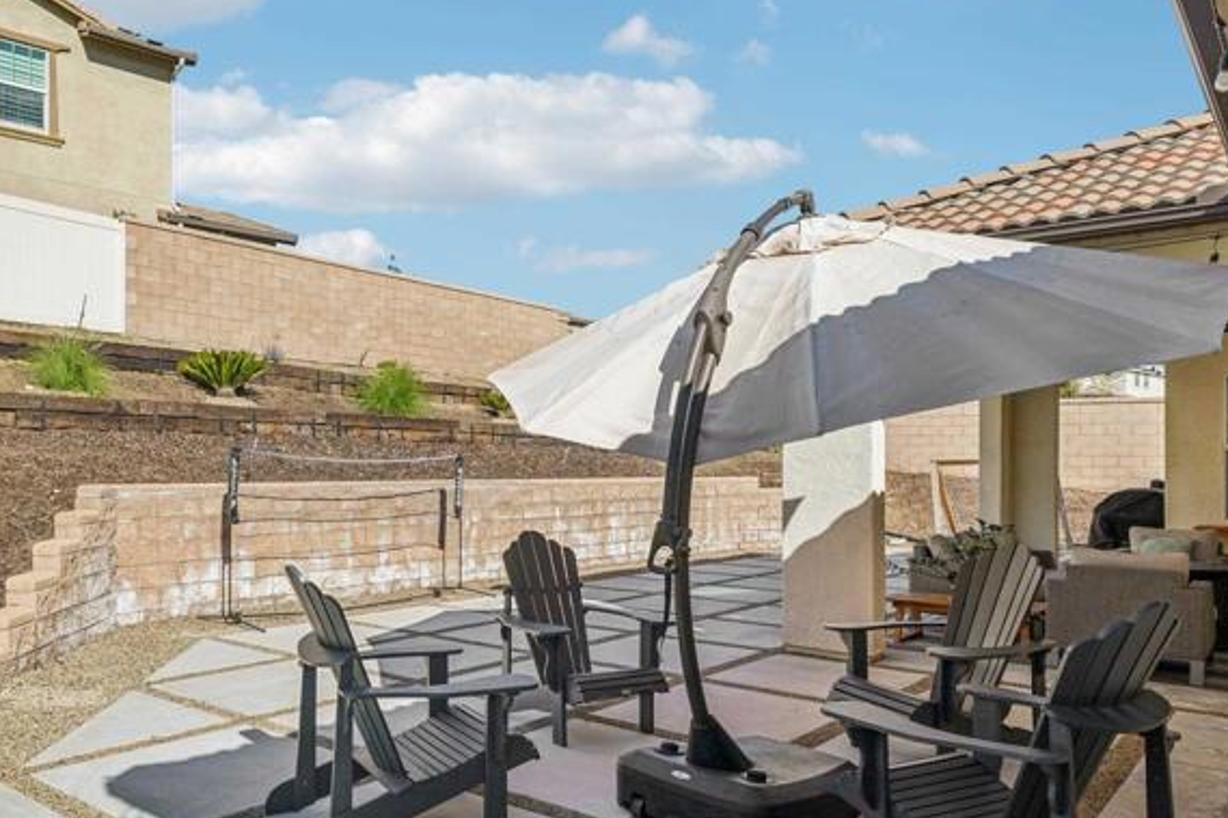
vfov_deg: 47.8
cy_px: 467
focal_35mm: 27
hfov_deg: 66.4
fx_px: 921
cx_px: 464
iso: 100
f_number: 8
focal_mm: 15
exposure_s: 1/200
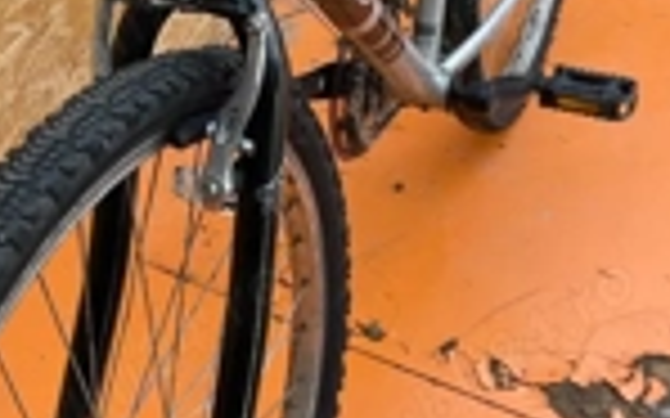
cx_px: 229
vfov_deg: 18.1
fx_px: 1296
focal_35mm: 71
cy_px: 76
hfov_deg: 28.8
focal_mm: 5.1
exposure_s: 1/498
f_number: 1.6
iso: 32
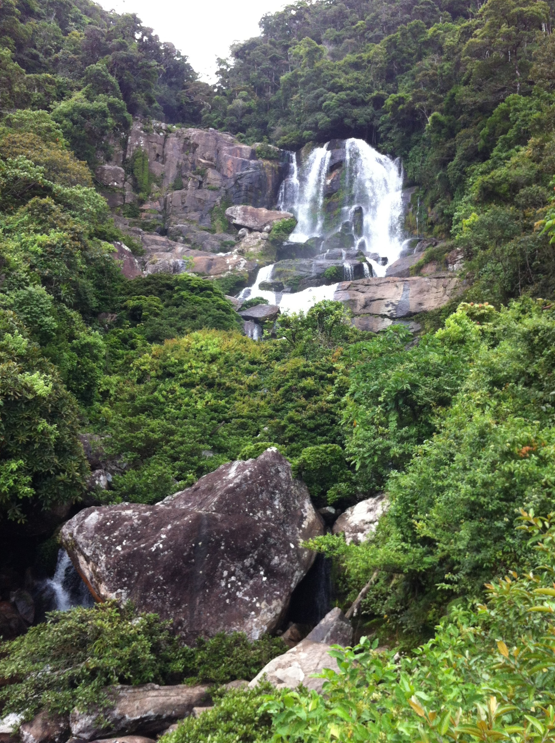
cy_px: 327
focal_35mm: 41
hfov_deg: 35.0
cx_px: 301
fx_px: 879
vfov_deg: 45.7
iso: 80
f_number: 2.8
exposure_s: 1/143
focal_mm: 3.85
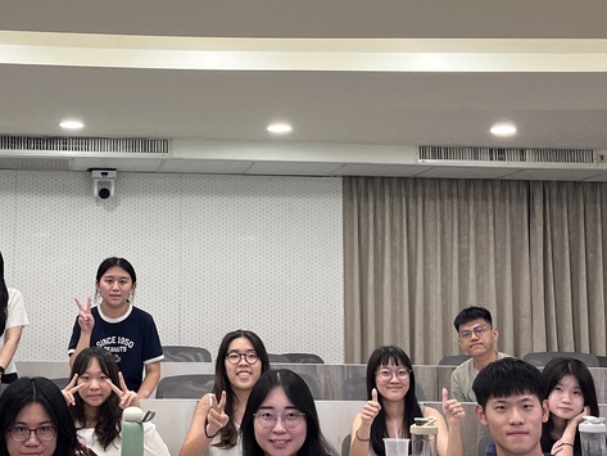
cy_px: 176
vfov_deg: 22.2
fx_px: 1158
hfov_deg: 29.0
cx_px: 160
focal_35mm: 66
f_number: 1.6
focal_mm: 5.1
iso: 80
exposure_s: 1/120
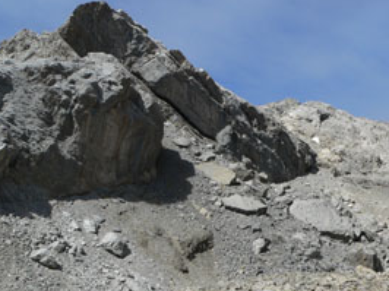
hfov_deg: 31.0
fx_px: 685
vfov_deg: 24.0
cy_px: 174
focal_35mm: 61
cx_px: 309
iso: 80
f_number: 5.2
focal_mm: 6
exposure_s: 1/500
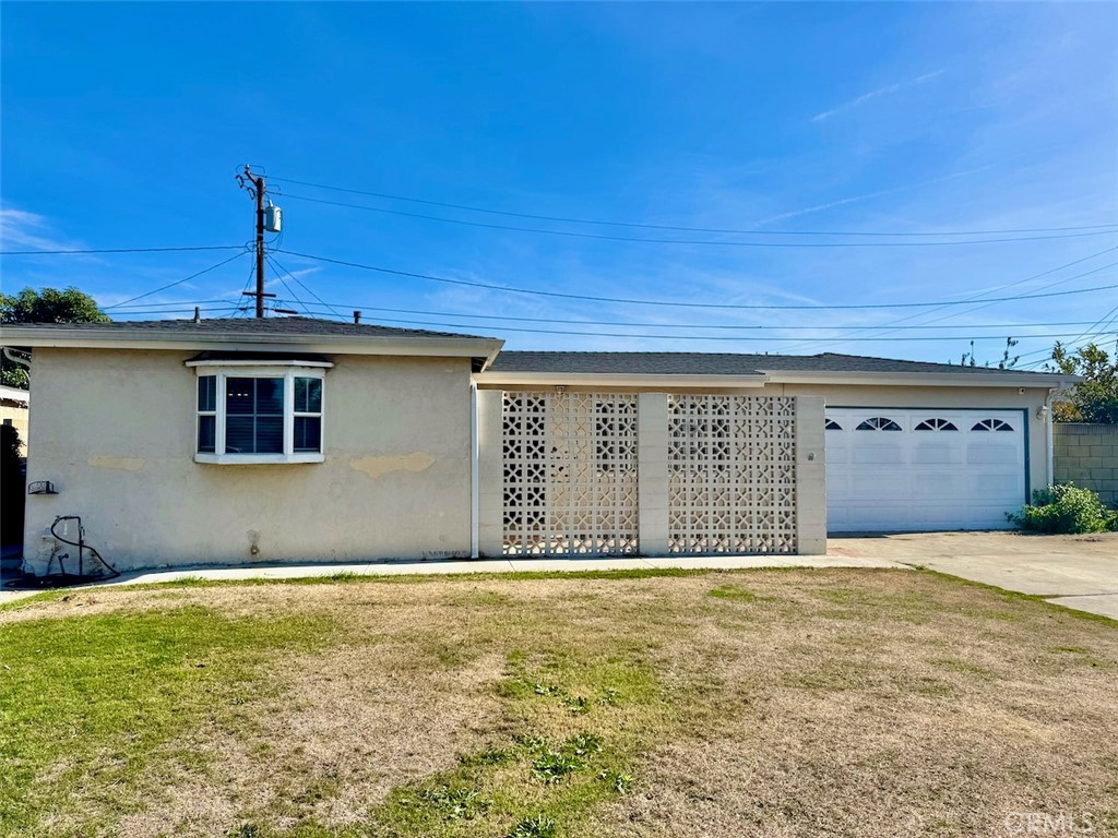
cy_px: 419
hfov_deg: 71.6
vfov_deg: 56.8
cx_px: 559
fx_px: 775
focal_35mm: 24
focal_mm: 6.76
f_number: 1.78
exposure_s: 1/5814
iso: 80
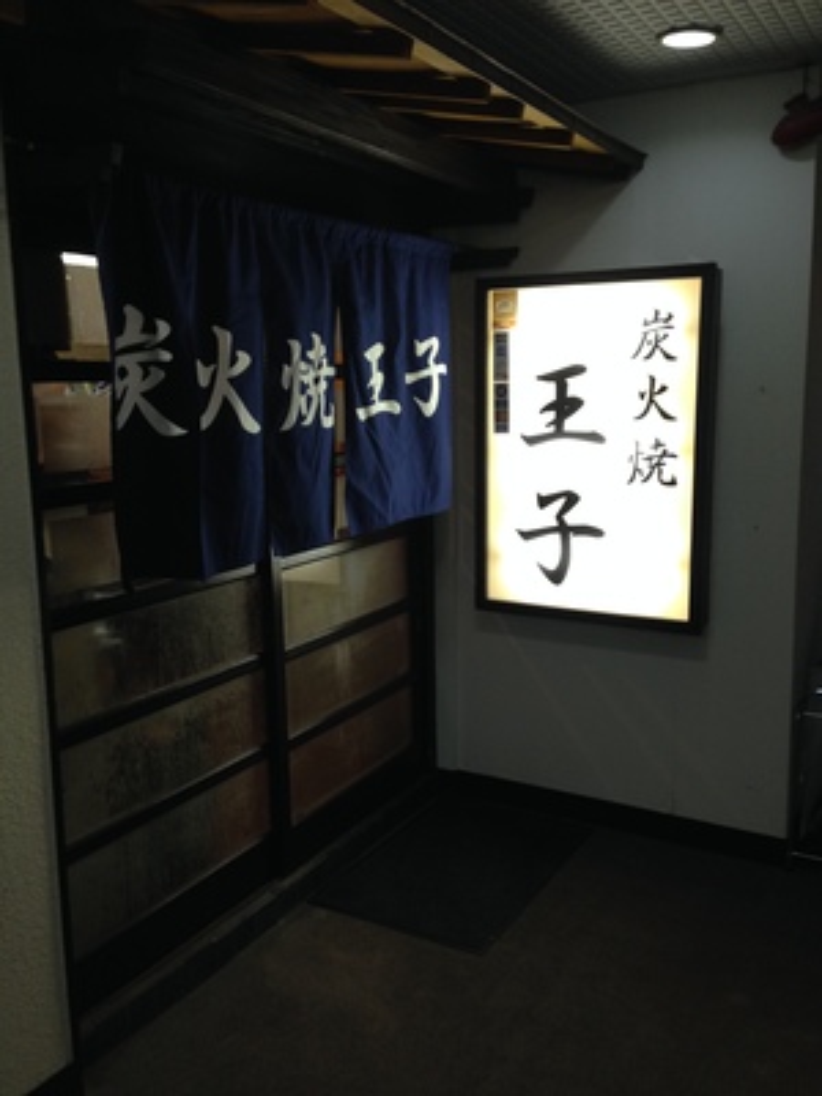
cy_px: 548
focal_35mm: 33
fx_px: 1045
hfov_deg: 42.9
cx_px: 411
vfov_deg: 55.4
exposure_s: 1/20
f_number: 2.4
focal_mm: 4.12
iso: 100
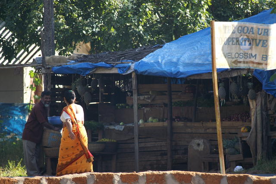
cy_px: 92
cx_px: 138
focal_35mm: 450
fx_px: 3448
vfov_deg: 3.1
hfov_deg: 4.6
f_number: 5.6
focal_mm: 300
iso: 200
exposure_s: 1/250
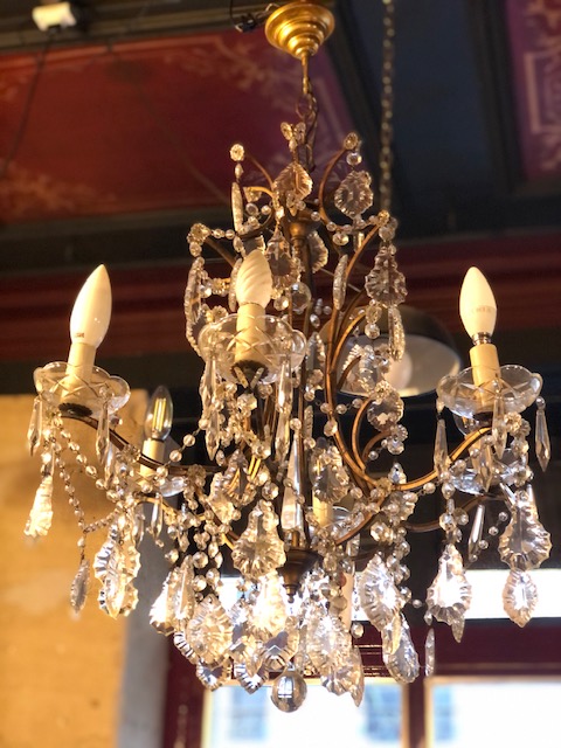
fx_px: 1232
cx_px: 280
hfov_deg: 25.7
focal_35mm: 57
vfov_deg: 33.8
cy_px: 374
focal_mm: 6.6
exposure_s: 1/33
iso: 800
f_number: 2.8
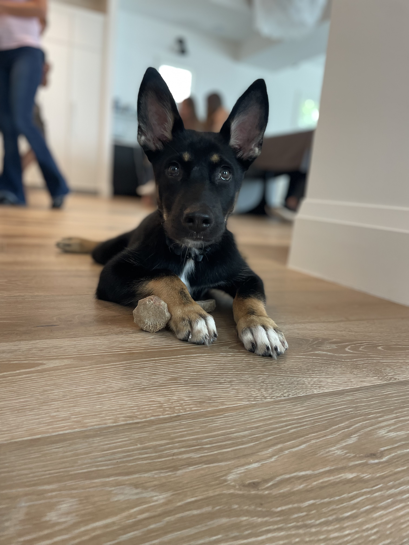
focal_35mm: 26
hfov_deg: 53.1
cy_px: 272
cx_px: 204
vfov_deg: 67.3
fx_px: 410
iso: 160
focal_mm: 4.2
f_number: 1.6
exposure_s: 1/60
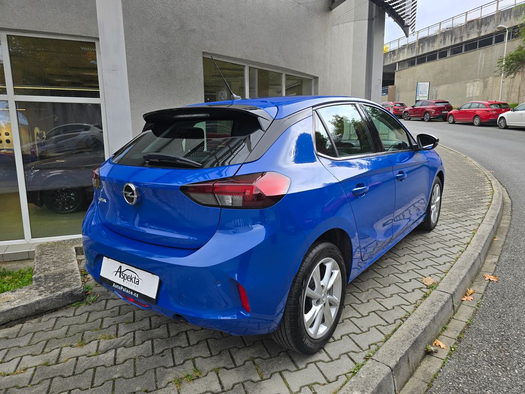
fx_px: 349
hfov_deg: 73.9
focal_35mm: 23
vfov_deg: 58.9
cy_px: 197
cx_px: 262
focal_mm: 6.3
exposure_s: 1/180
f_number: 1.7
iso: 16
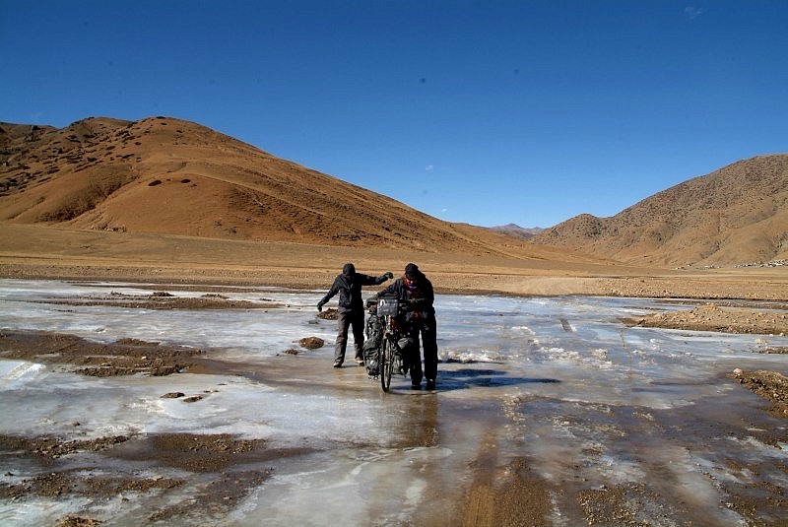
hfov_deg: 57.2
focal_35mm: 33
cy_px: 264
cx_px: 394
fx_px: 723
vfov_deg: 40.0
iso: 100
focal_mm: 22
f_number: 8
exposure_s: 1/250
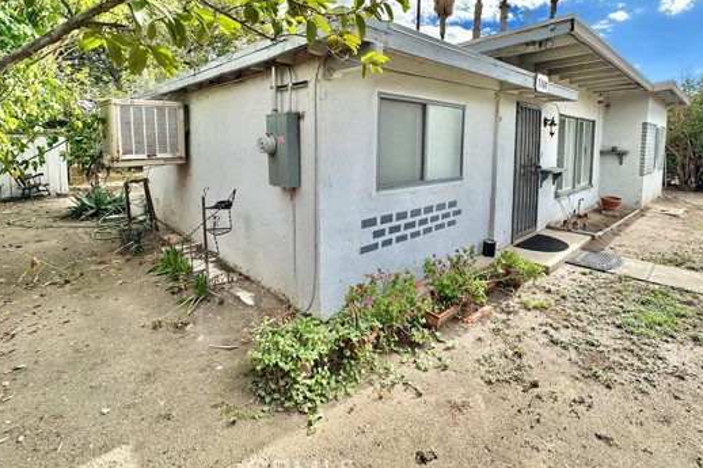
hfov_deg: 89.9
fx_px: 351
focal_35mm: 18
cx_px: 372
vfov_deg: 66.0
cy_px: 165
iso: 40
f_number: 2.2
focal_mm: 2.22
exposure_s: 1/759
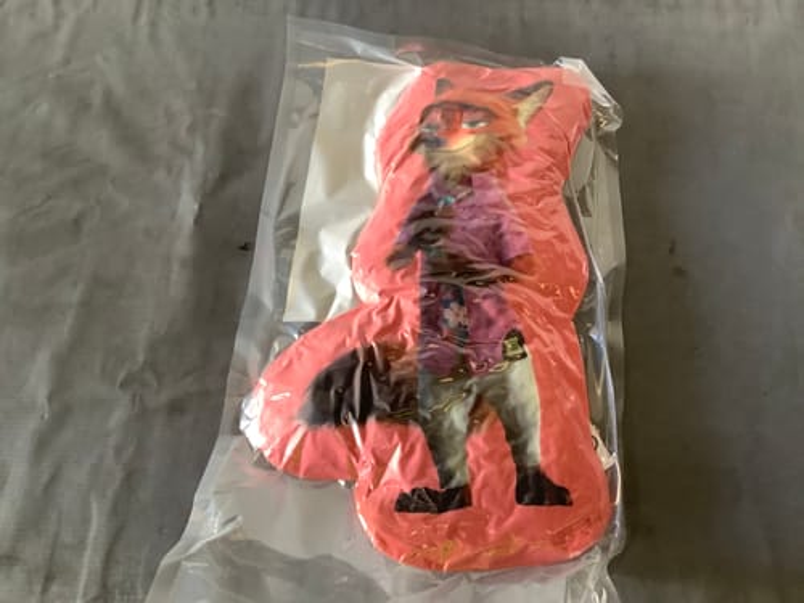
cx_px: 402
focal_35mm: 31
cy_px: 302
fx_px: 720
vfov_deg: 45.4
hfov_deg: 58.4
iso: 250
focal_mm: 3.3
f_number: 2.4
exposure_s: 1/50
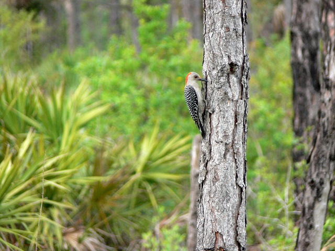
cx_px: 168
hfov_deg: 4.7
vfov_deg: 3.5
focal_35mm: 420
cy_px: 126
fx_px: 4065
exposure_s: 1/500
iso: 160
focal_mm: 88.8
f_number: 3.7
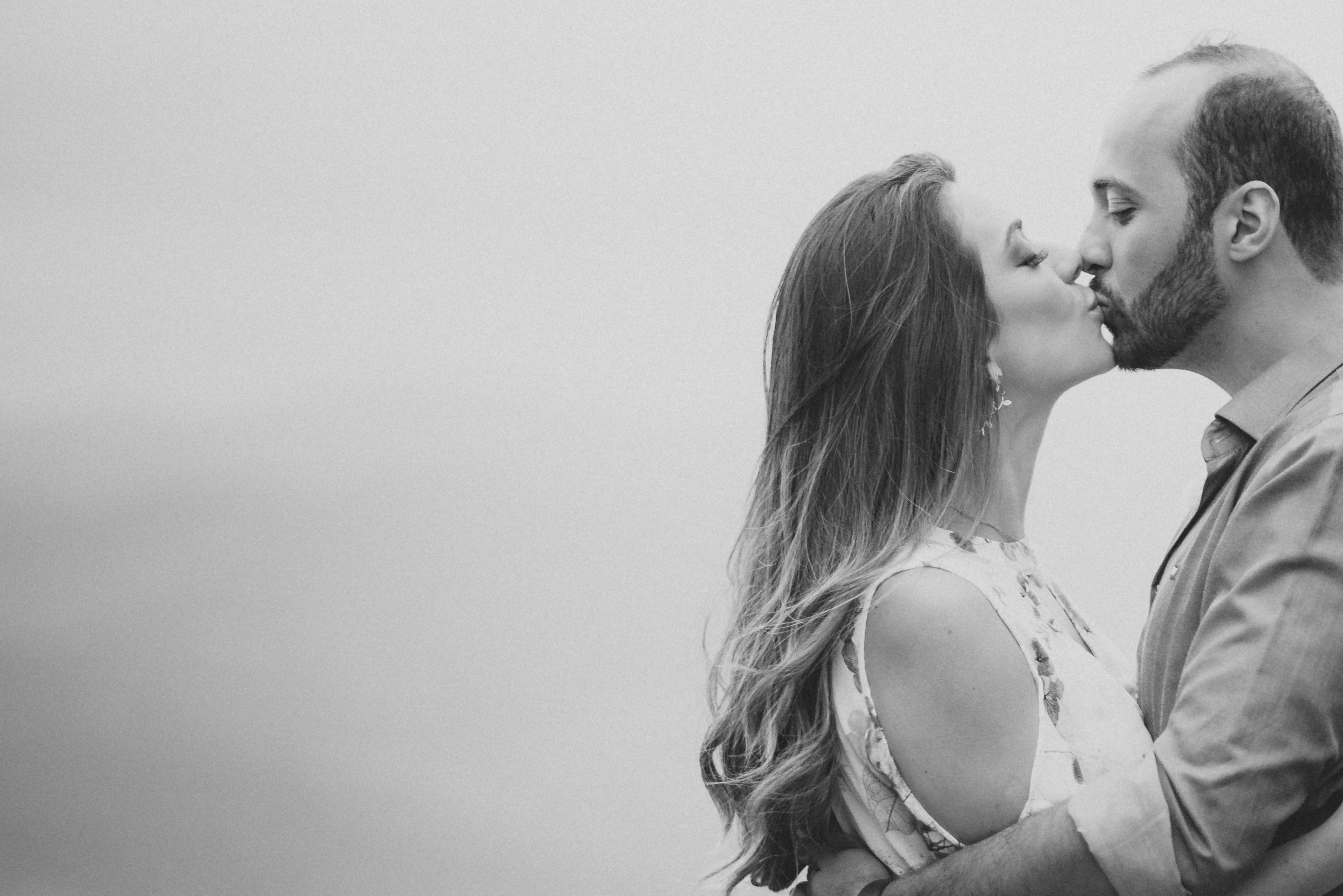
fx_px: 5560
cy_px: 544
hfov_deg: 13.7
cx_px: 1166
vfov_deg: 9.2
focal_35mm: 149
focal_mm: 85
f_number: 1.8
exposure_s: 1/125
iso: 720
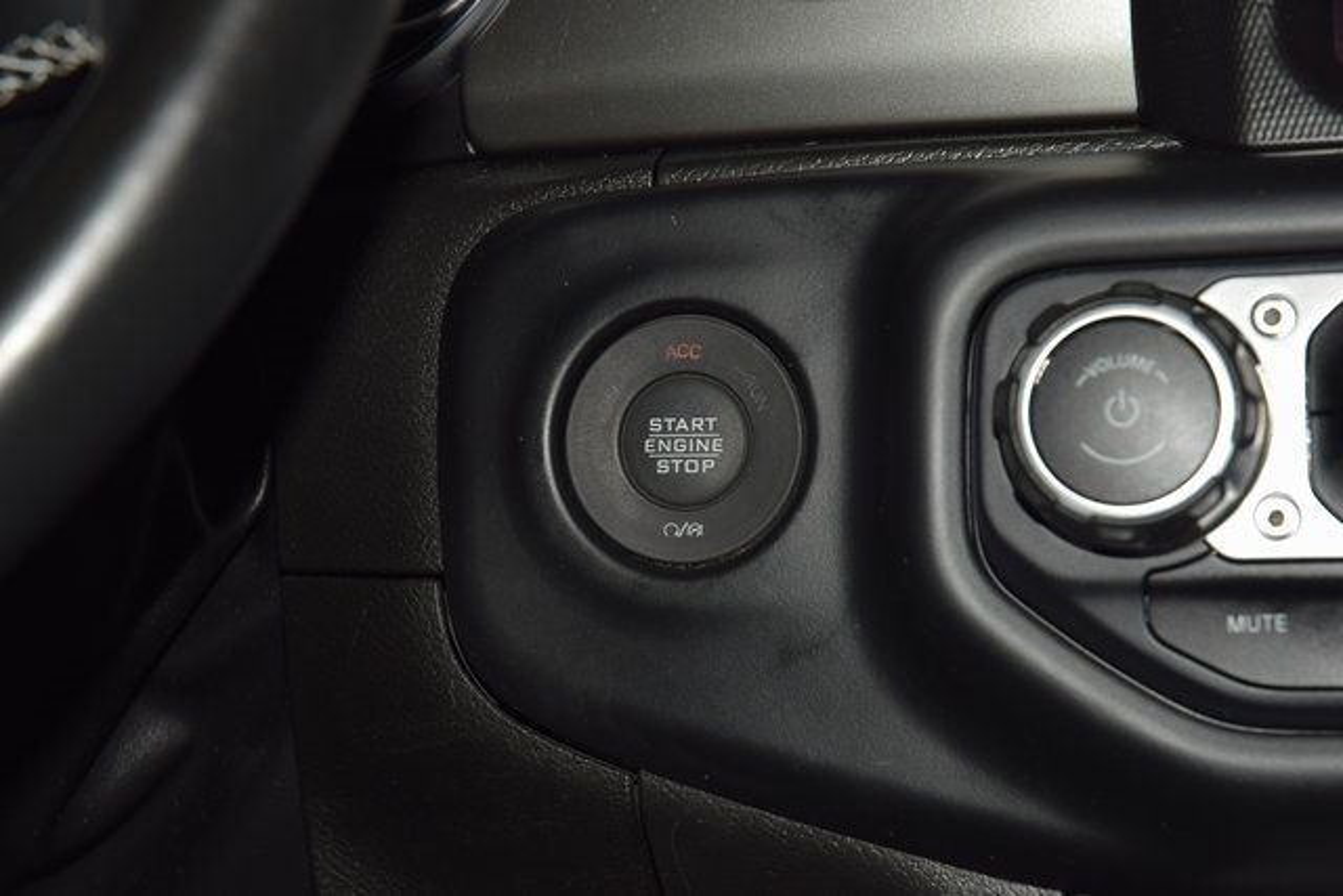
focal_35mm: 105
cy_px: 448
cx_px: 672
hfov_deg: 19.5
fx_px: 3918
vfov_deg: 13.0
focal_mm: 70
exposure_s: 1/125
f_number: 8
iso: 100
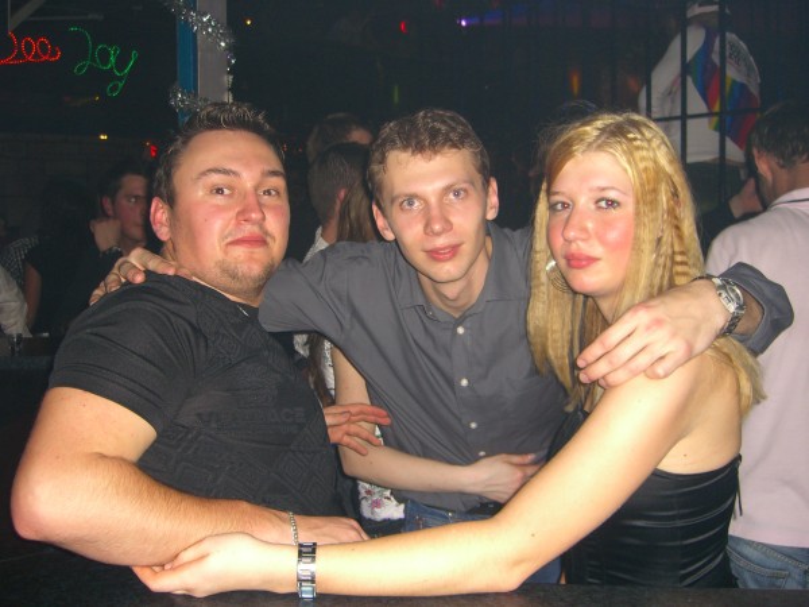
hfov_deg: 49.0
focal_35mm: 38
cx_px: 404
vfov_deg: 37.7
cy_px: 304
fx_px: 888
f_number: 2.8
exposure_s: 1/60
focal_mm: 7.9
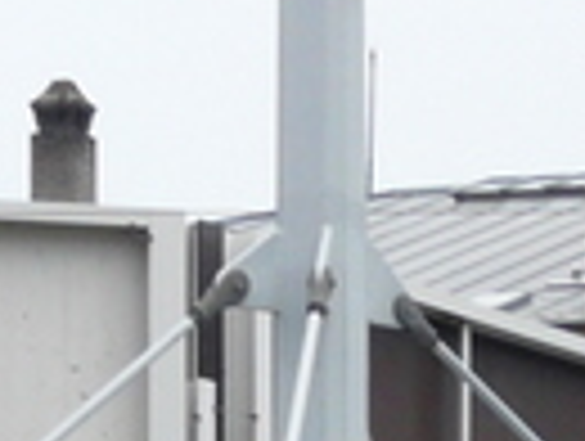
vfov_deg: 2.8
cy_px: 1328
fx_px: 8973
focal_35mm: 530
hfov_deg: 3.7
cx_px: 1130
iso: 100
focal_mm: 11.4
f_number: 4
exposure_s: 1/100
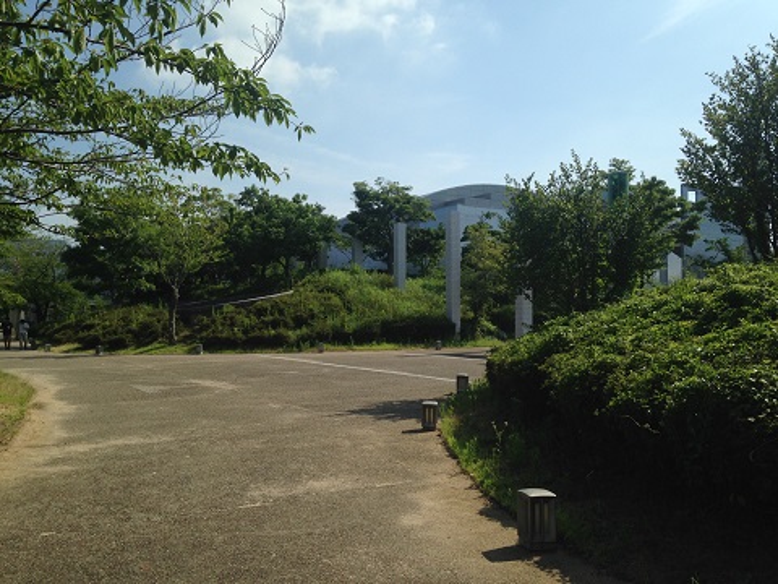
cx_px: 389
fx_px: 742
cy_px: 292
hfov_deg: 55.4
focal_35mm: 33
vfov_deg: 42.9
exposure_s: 1/2584
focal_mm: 4.12
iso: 50
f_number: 2.4
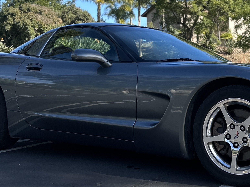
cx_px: 184
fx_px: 455
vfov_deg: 22.4
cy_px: 0
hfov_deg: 30.3
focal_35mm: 63
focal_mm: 6.86
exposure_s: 1/2299
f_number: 1.78
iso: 80
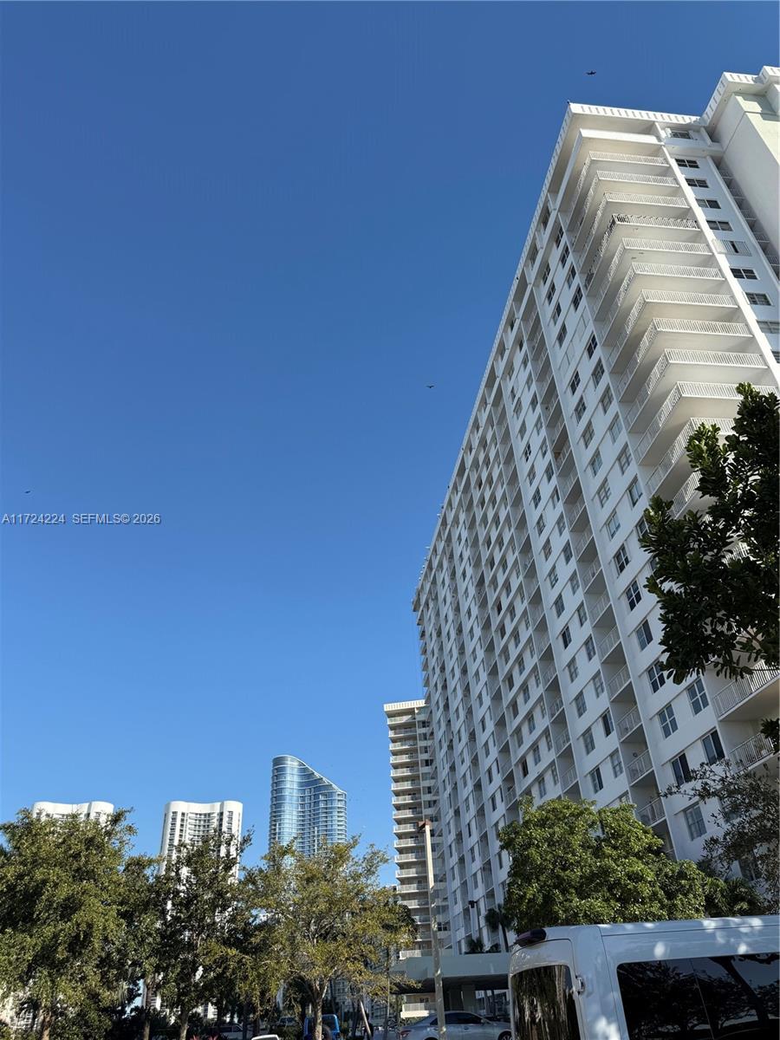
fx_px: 721
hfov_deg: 56.8
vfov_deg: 71.6
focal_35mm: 24
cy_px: 520
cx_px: 390
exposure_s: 1/4167
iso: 80
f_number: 1.78
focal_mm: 6.76
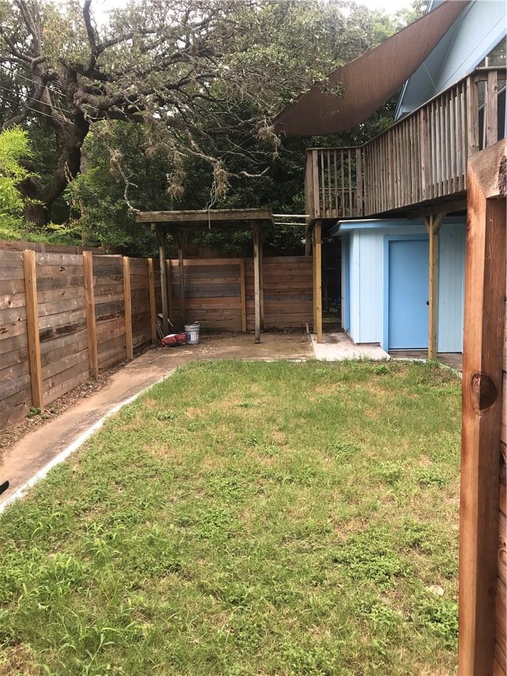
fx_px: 547
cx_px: 254
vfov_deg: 63.4
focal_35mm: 28
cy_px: 338
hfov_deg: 49.7
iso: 20
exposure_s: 1/212
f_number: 1.8
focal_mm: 3.99
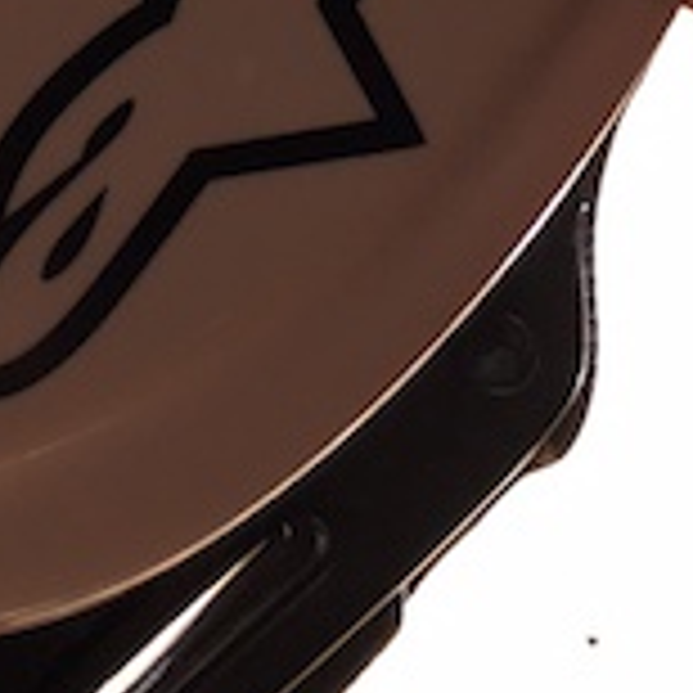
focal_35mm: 133
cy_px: -544
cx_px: -176
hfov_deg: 12.7
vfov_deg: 12.1
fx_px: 3012
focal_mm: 4.15
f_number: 2.2
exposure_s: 1/120
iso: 40
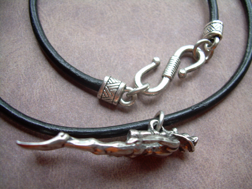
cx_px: 126
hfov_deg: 49.0
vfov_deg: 37.7
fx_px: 277
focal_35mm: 38
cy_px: 94
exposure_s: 1/32.7
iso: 50
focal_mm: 6.3
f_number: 2.8
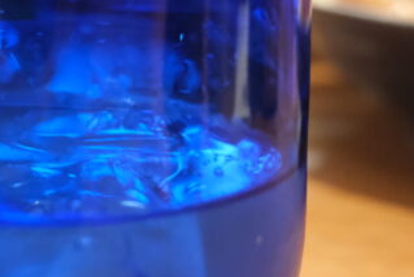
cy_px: 112
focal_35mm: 94
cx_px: -64
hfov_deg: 20.5
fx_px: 1081
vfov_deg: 14.6
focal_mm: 19.6
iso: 4000
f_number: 3.1
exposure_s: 1/125
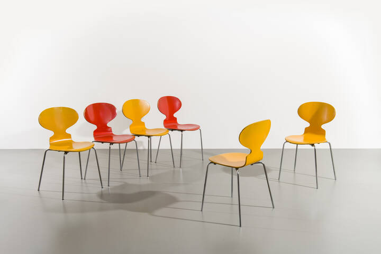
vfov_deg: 36.9
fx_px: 381
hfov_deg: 53.1
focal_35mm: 36
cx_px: 190
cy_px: 127
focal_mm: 36
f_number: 14
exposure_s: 1/200
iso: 100
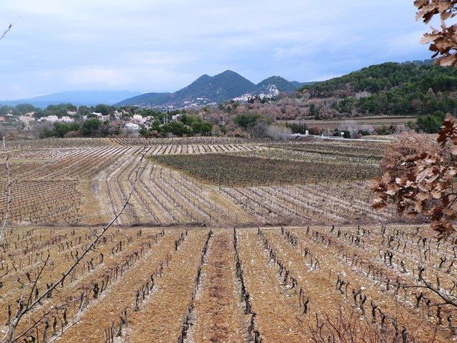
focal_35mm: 51
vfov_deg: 28.6
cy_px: 172
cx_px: 228
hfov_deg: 37.5
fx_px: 673
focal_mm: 8.7
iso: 64
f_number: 4
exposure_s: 1/125
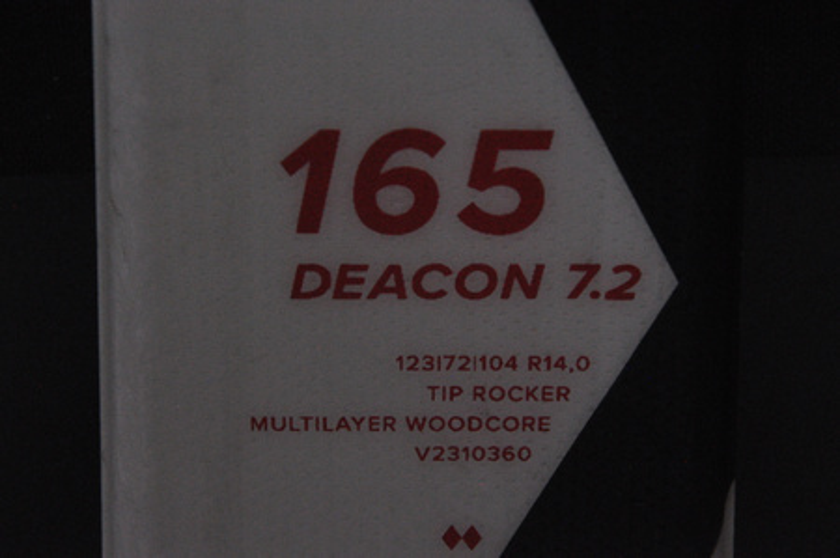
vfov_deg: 8.7
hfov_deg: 13.1
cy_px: 279
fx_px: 3671
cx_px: 420
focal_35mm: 158
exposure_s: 1/125
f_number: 11
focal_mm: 105
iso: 3200
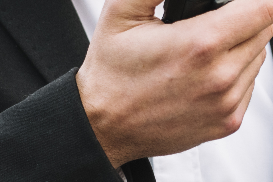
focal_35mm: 628
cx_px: -294
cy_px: -10
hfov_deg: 3.3
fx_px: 4763
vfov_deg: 2.2
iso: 250
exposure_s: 1/250
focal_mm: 105
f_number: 3.2
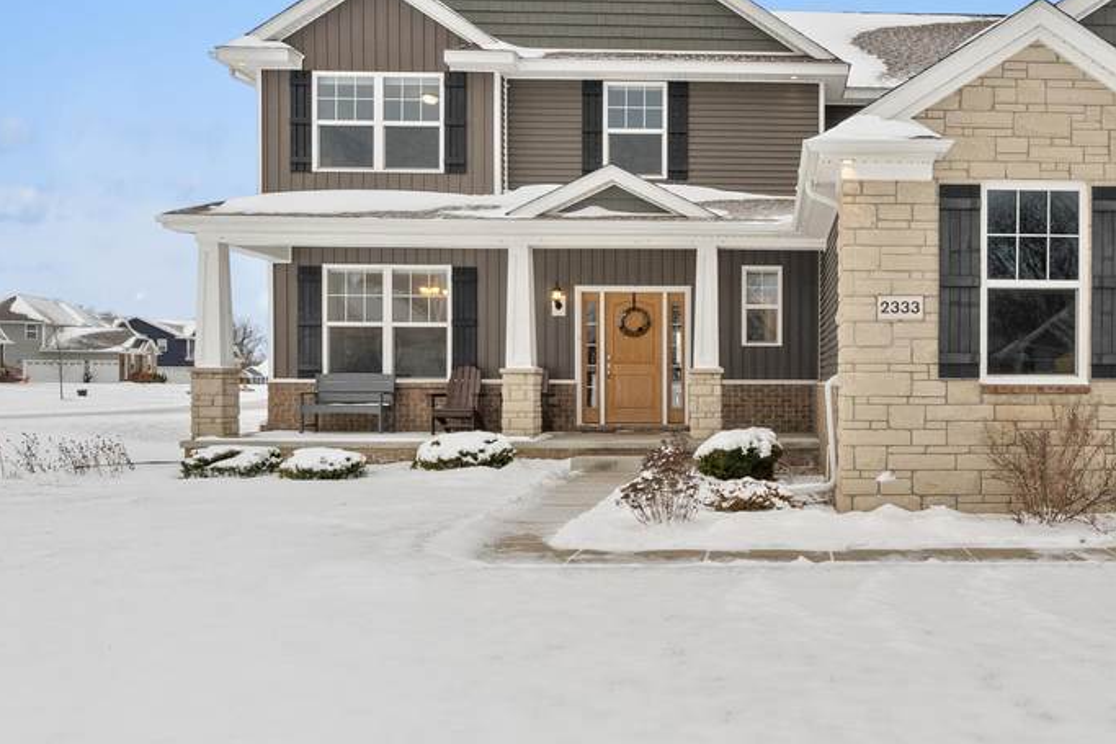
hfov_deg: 59.4
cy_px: 397
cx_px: 804
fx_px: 930
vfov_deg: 43.6
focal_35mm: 30
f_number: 9
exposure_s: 1/250
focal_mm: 16
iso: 1600
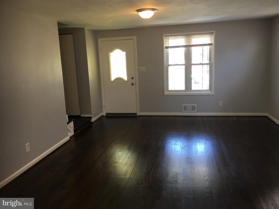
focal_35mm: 29
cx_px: 140
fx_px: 234
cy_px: 104
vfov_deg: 48.2
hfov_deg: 61.7
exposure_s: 1/30
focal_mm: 4.15
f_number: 2.2
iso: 40
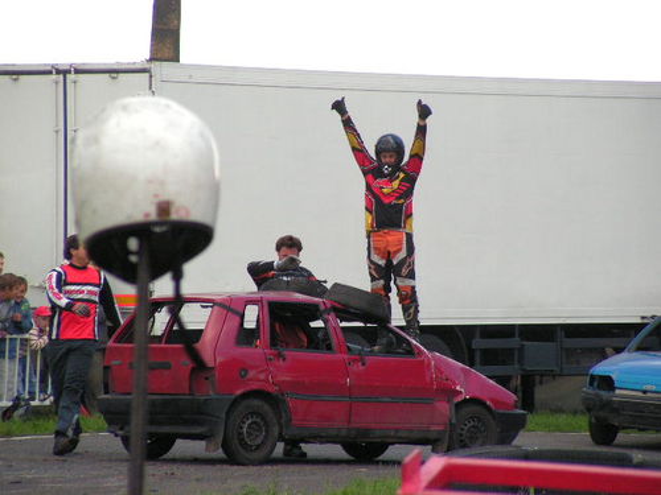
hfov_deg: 8.3
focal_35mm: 239
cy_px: 248
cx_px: 330
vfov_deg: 6.2
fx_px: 4564
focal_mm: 39.9
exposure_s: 1/250
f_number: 3.3
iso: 160
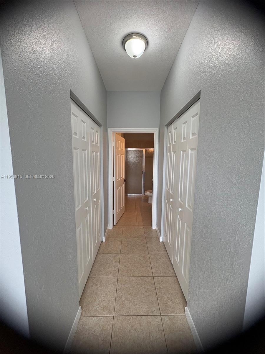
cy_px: 177
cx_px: 132
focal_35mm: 14
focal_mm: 2.22
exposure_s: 1/60
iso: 125
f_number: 2.2
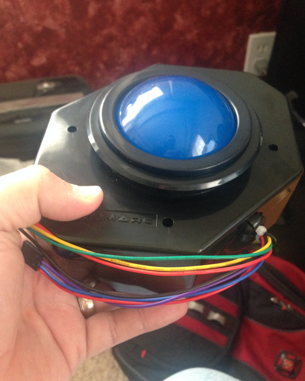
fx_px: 395
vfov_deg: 51.5
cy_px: 194
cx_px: 154
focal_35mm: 35
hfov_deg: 42.2
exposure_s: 1/15
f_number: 2.4
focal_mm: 4.12
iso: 400
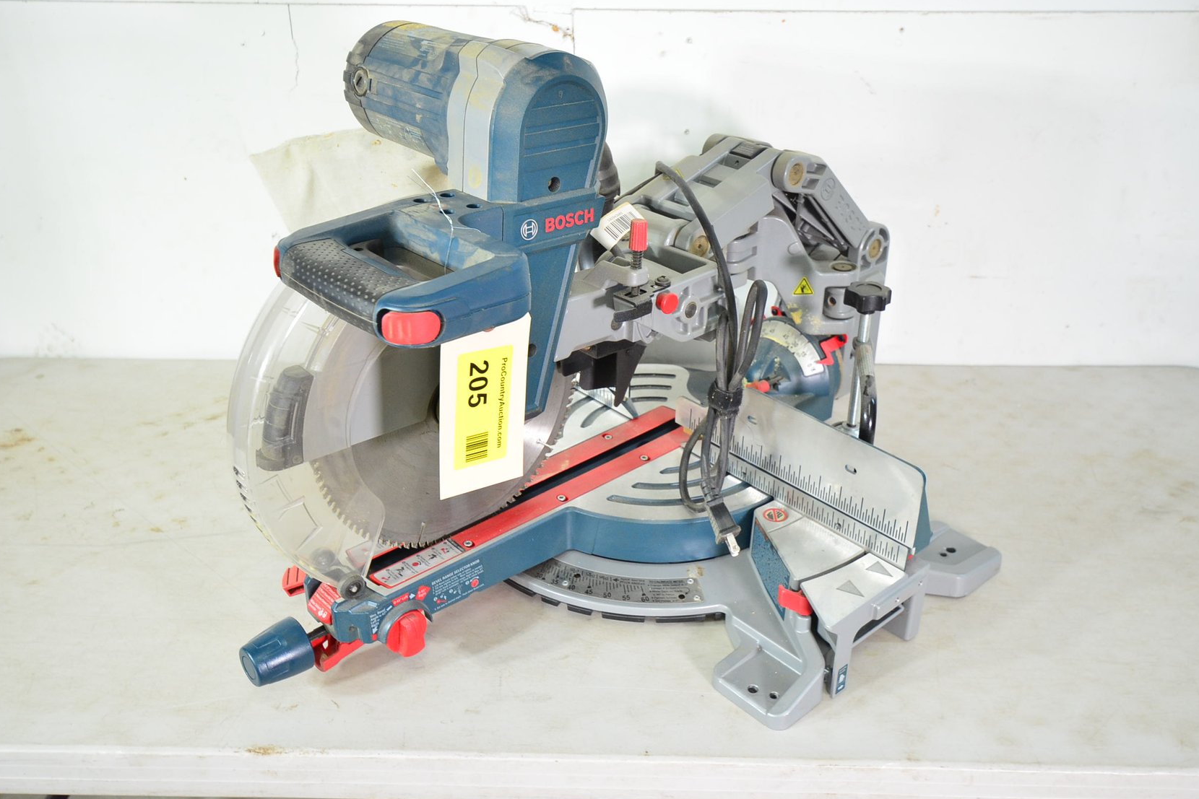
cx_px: 613
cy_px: 394
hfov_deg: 55.8
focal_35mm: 34
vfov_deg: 38.9
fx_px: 1132
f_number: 5.6
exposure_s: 1/50
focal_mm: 22
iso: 1000
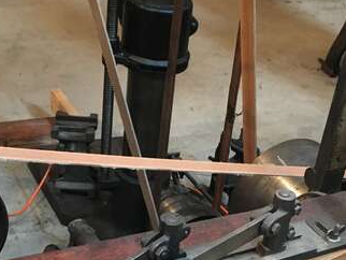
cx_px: 212
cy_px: 292
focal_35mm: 72
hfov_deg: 26.9
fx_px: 720
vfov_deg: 19.5
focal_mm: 4.15
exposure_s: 1/30
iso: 200
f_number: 2.2
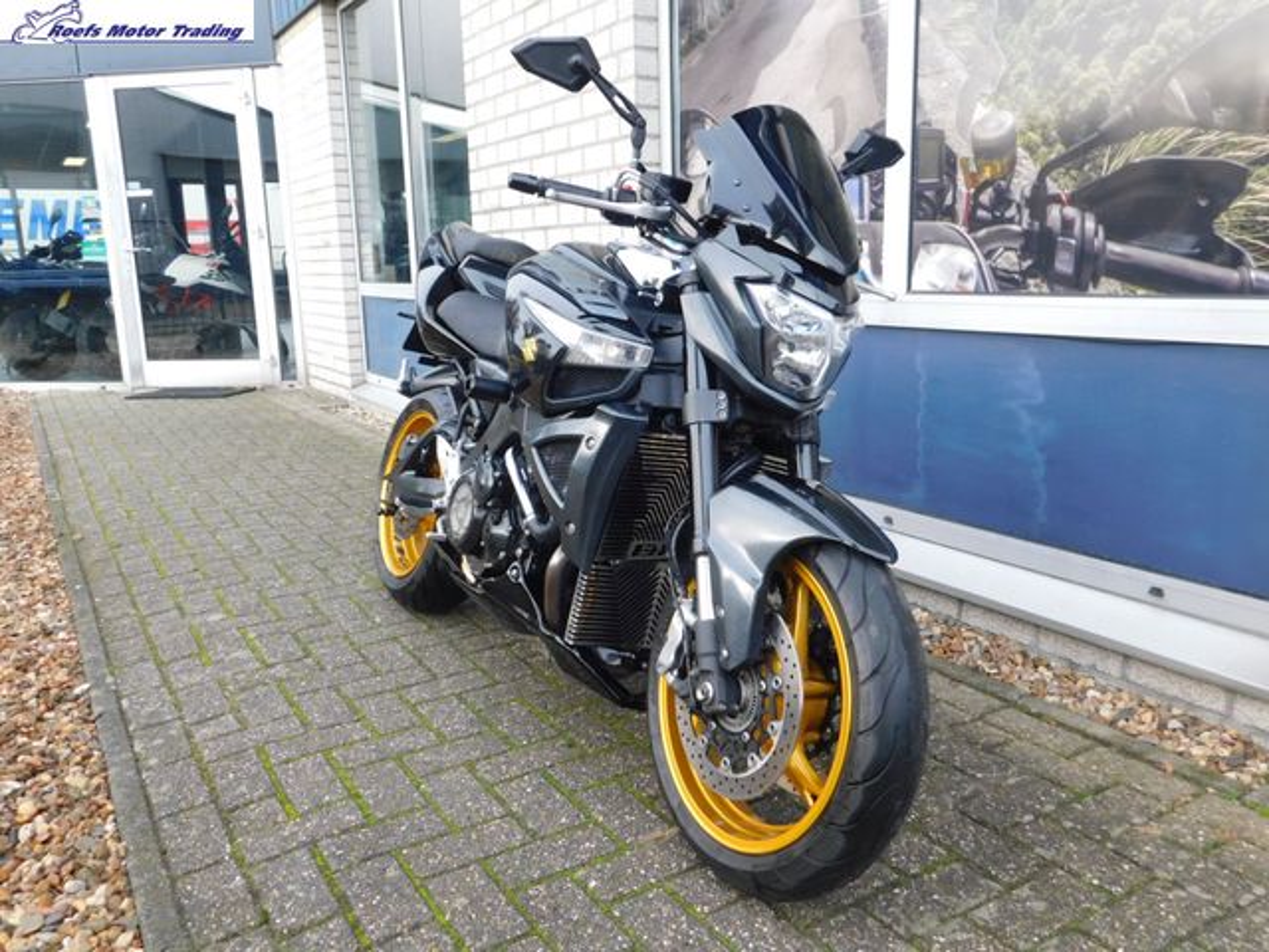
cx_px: 634
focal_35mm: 28
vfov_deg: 49.7
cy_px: 476
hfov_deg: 63.4
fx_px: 1026
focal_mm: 4.9
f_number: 3.2
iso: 125
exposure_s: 1/50
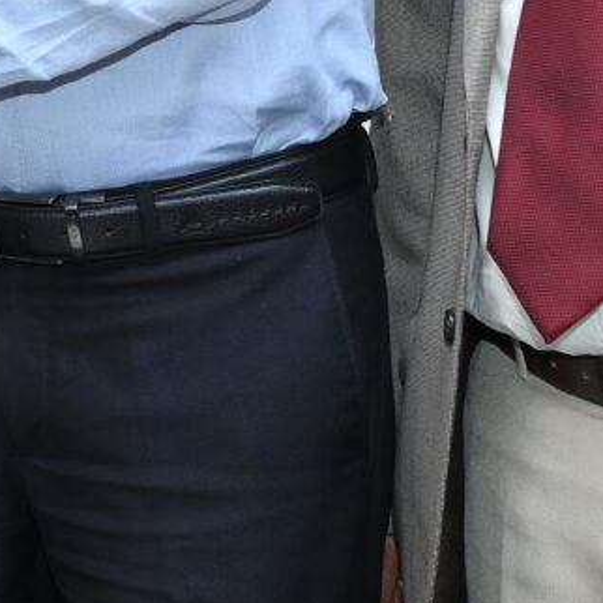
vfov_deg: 10.6
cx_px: -715
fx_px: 3193
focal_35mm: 162
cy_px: -111
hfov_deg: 9.8
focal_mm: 24
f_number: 5
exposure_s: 1/125
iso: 1250
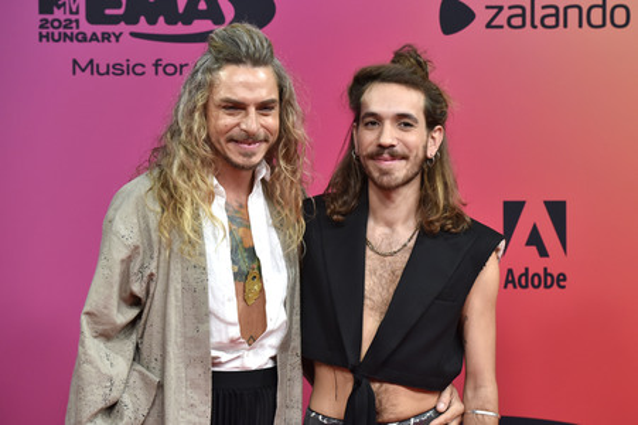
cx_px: 319
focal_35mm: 120
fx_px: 2125
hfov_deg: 17.1
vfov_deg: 11.4
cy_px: 212
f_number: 5.6
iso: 2000
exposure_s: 1/200
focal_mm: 120
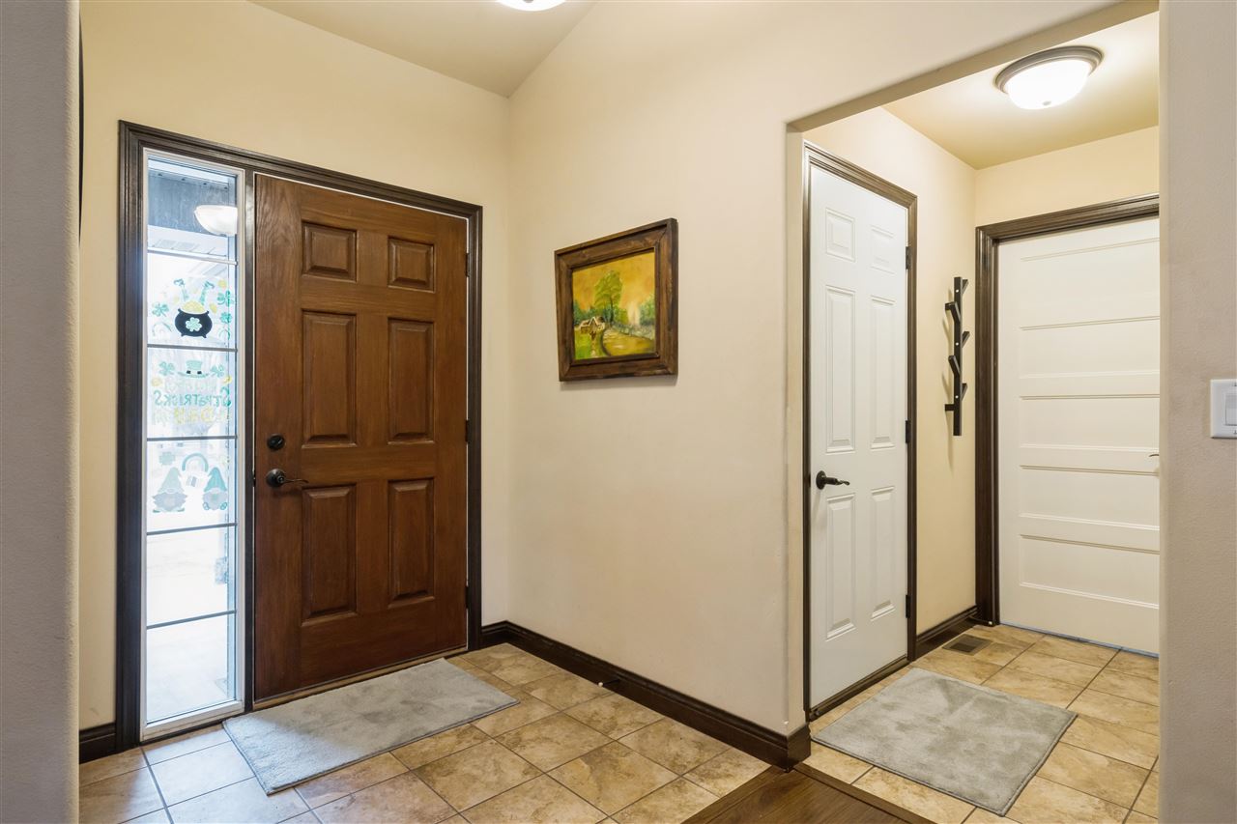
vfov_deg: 64.5
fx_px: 653
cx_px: 618
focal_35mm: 19
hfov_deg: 86.9
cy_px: 412
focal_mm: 19
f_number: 9
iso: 800
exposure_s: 1/13
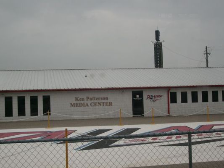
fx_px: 337
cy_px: 84
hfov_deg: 36.8
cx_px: 112
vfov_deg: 28.0
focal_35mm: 52
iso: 80
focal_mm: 8.7
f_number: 3.3
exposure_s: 1/350
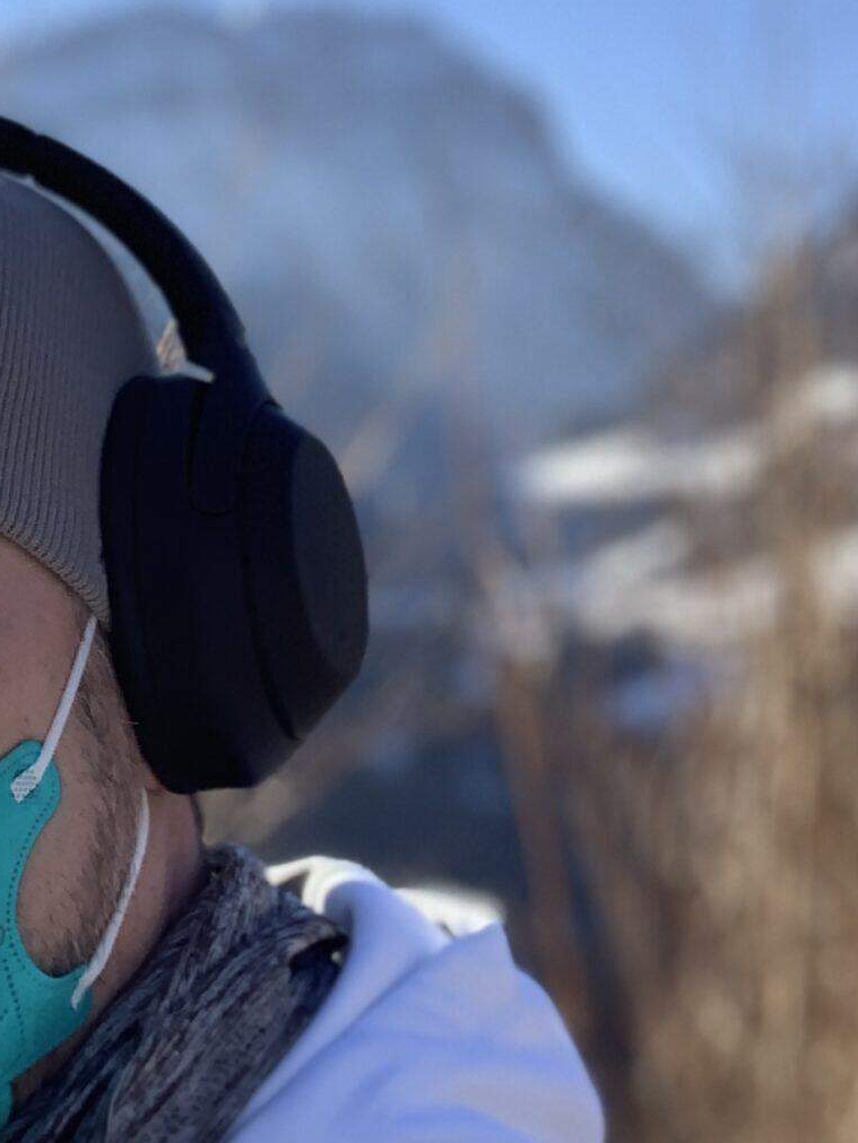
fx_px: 2675
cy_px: 382
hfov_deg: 17.7
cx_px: -46
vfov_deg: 24.0
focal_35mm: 81
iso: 16
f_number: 2.2
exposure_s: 1/604
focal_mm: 2.87
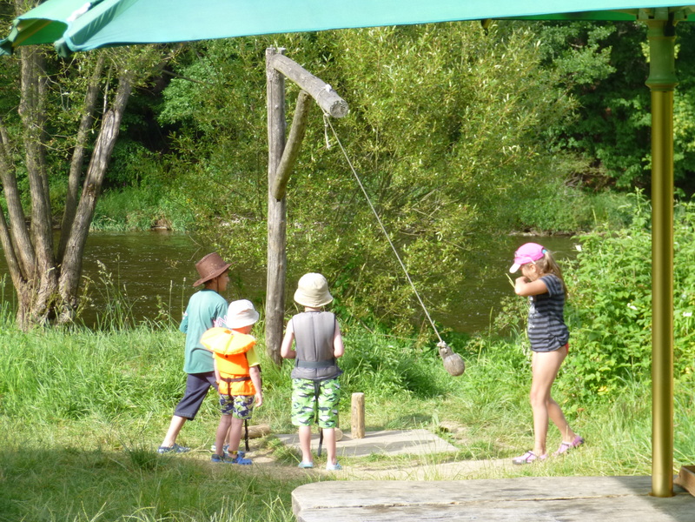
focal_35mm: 92
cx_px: 348
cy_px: 261
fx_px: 1847
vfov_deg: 16.1
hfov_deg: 21.3
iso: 100
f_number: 5.2
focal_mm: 16.5
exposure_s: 1/100
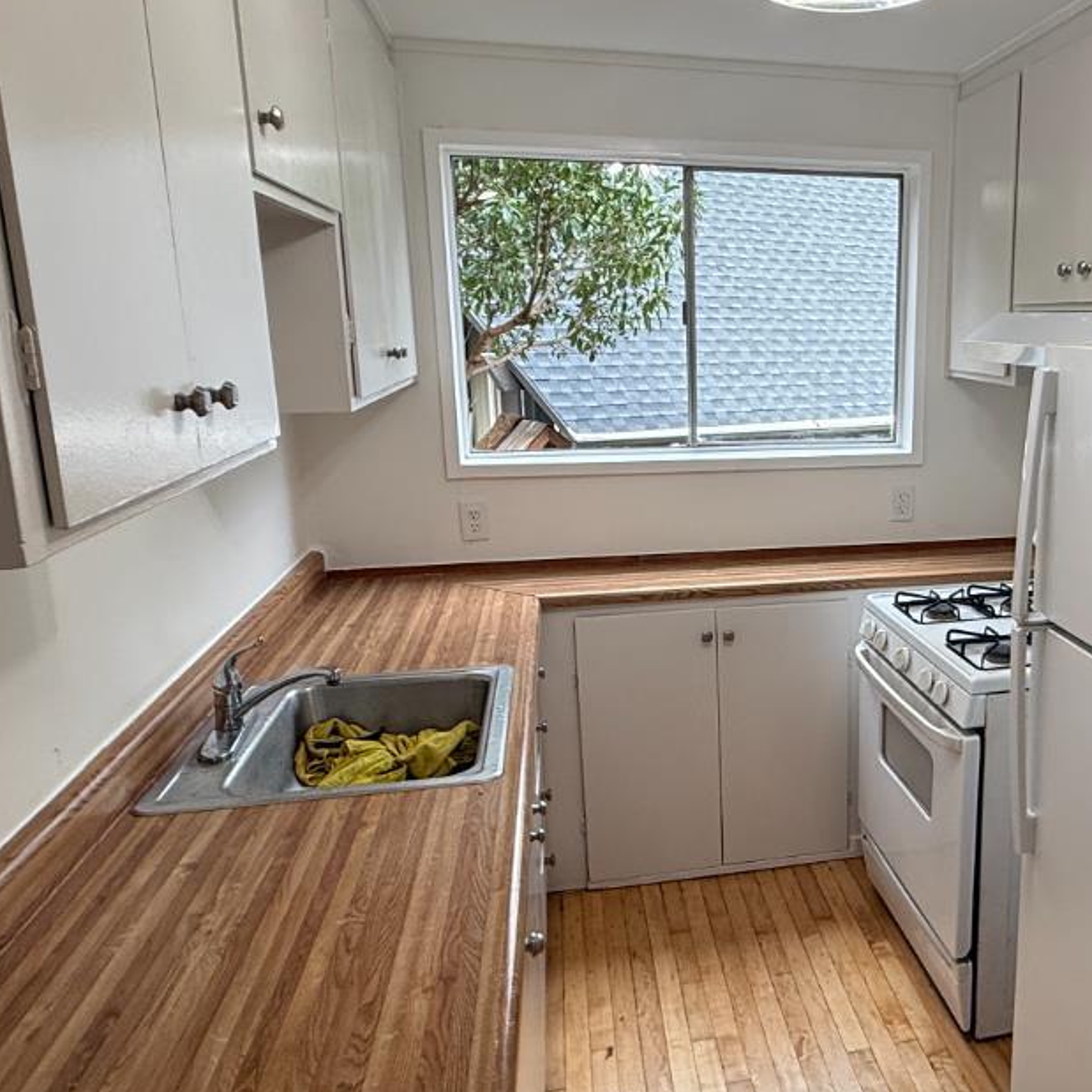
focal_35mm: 30
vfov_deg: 54.0
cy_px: 551
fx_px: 1071
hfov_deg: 51.1
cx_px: 856
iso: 100
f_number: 2.2
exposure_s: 1/120
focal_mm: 2.22
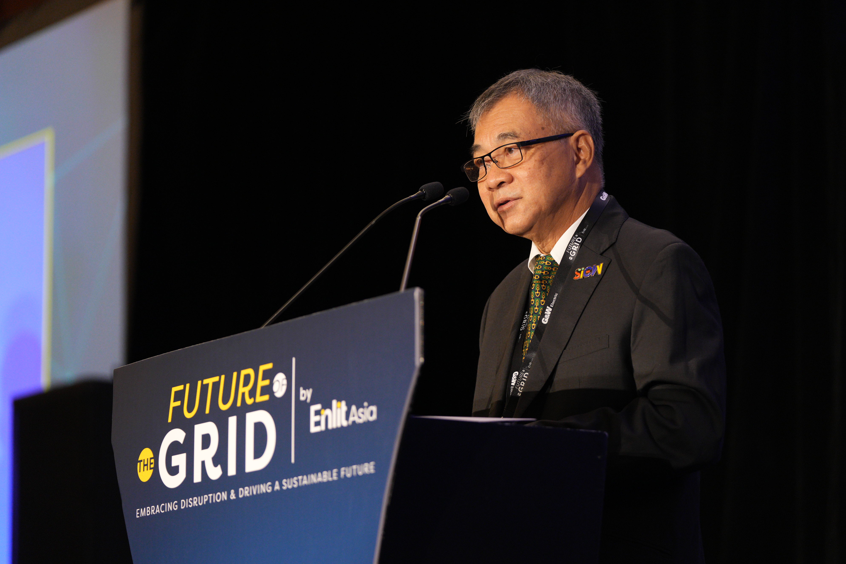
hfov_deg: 14.3
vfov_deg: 9.6
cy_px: 282
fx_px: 3360
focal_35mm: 143
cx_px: 452
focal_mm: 132
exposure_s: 1/125
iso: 2500
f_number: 2.8
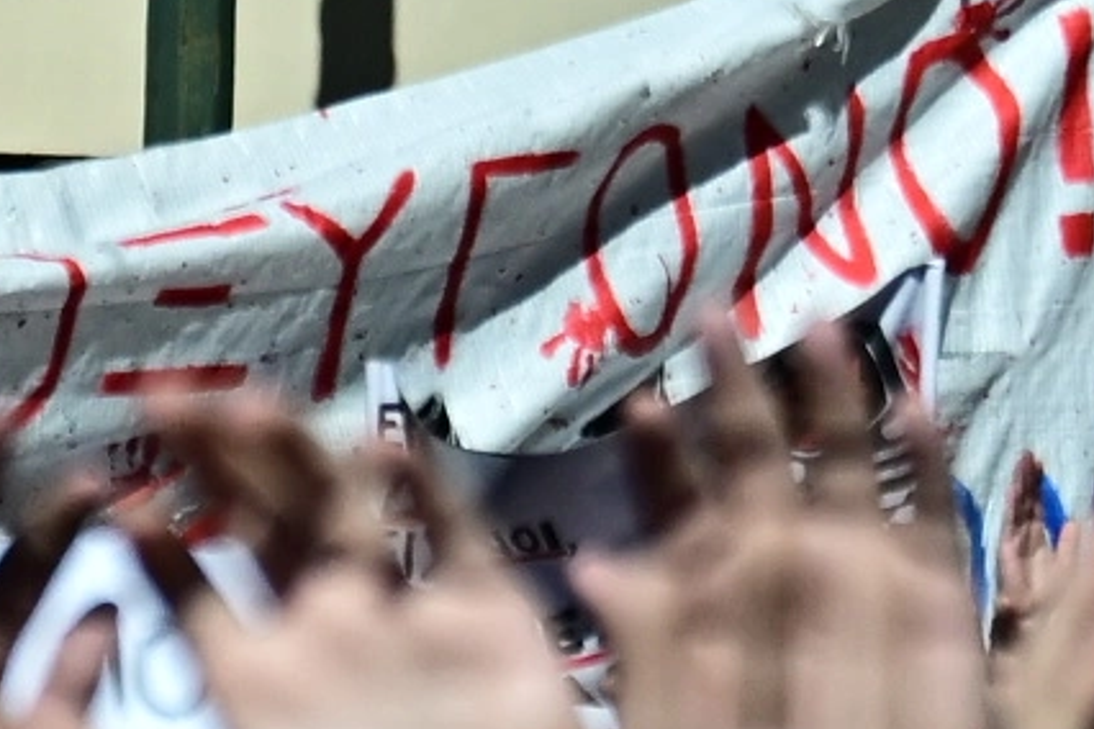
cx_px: -203
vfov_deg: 5.2
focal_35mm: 265
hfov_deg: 7.7
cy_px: 680
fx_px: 8052
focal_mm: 49
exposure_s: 1/13000
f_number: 4
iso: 320
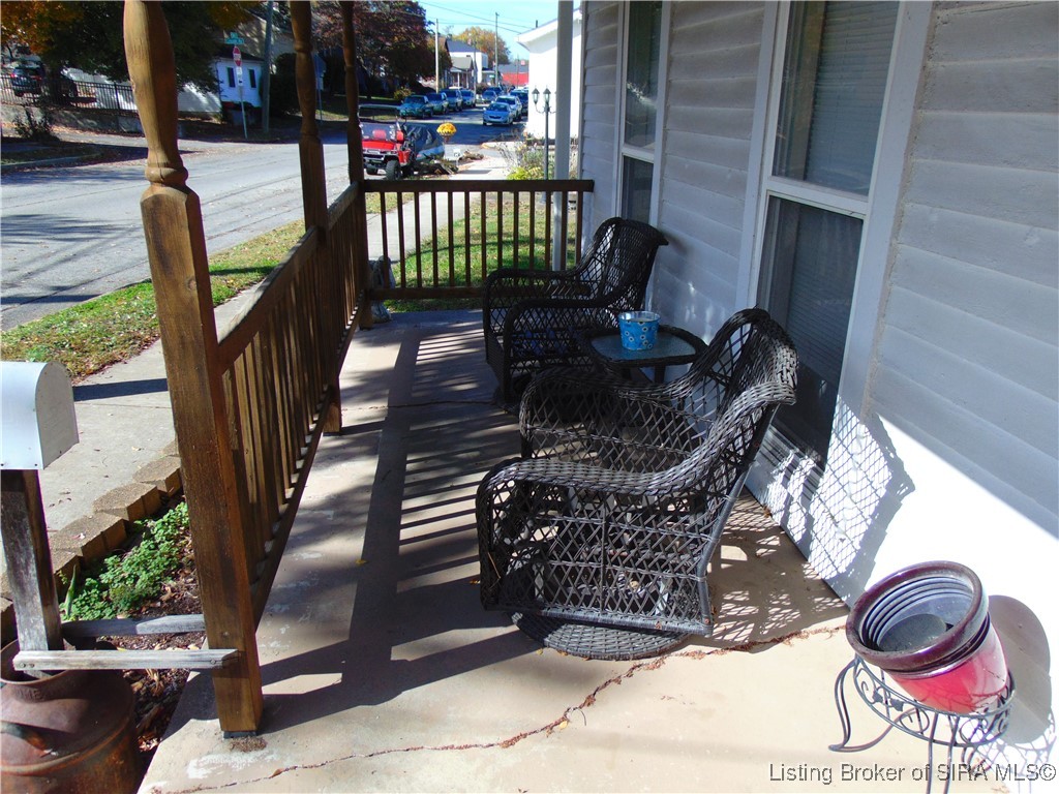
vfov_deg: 54.9
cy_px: 397
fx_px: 765
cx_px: 530
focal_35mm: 25
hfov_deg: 69.4
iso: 80
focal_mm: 4.5
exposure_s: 1/500
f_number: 3
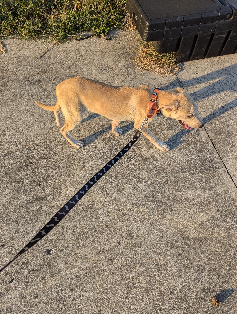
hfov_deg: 56.9
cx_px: 118
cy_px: 157
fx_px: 219
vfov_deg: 71.5
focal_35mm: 24
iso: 42
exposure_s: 1/451
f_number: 1.85
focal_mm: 6.81
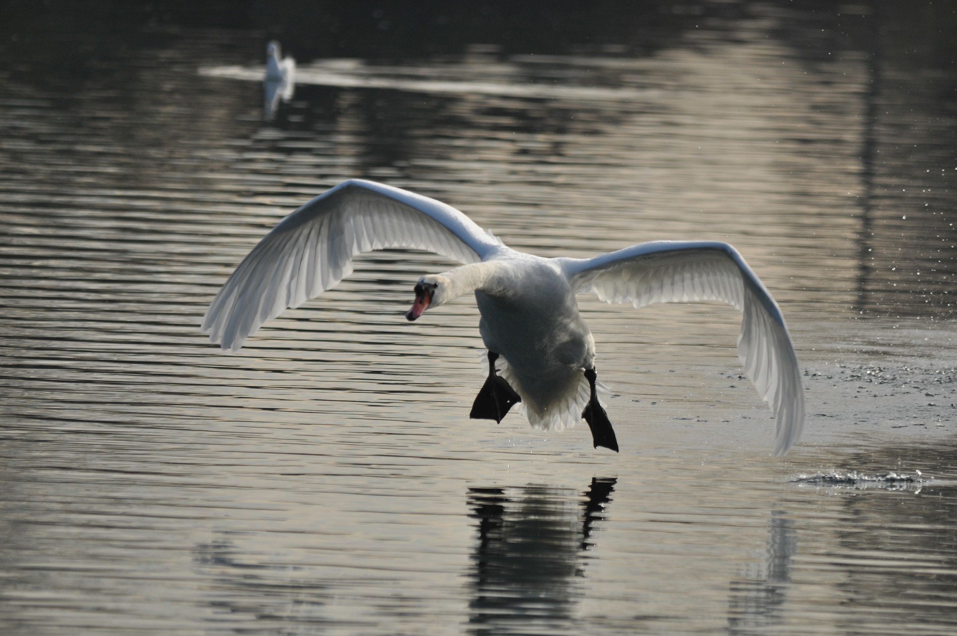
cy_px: 318
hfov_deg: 3.1
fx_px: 17922
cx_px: 478
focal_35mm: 675
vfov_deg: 2.0
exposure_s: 1/1000
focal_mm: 450
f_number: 6.3
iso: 250
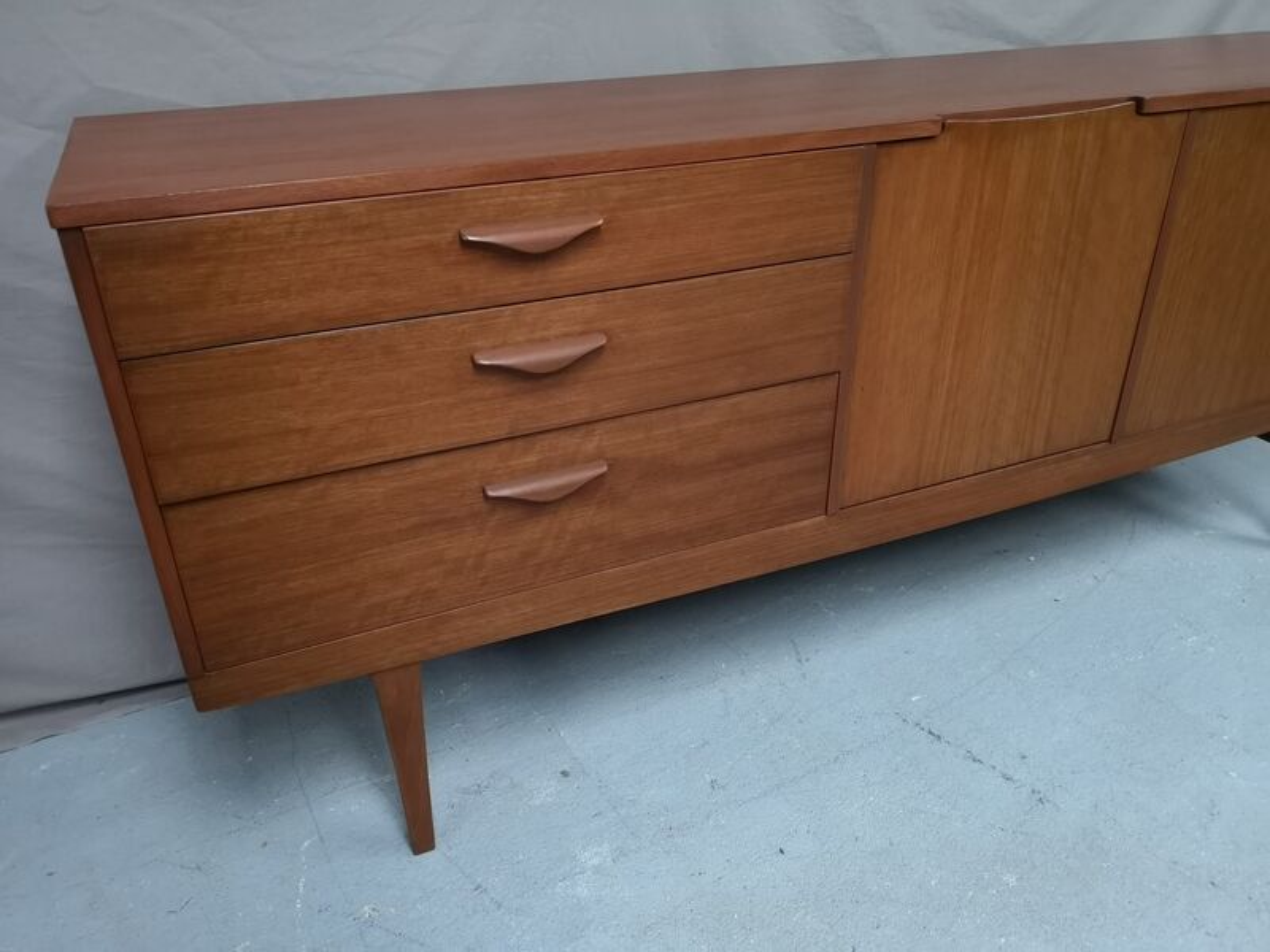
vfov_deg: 51.4
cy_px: 476
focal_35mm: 27
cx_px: 635
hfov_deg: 65.3
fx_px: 991
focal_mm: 3.95
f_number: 1.8
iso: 640
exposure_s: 1/17.1
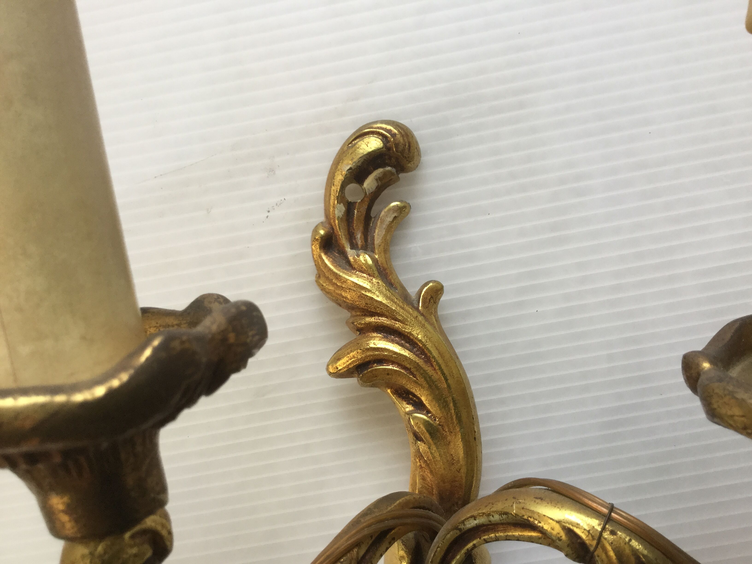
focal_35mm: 31
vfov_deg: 45.4
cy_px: 282
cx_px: 376
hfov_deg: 58.4
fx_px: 673
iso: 25
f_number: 2.4
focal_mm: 3.3
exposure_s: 1/33
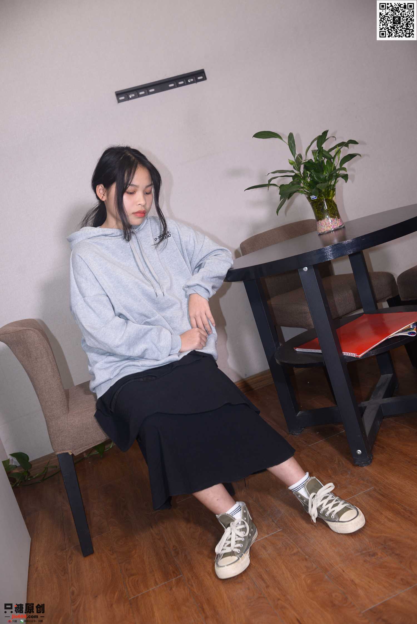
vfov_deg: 54.4
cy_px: 312
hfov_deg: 37.9
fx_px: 608
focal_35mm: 35
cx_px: 208
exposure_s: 1/80
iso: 640
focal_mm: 35
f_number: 5.6
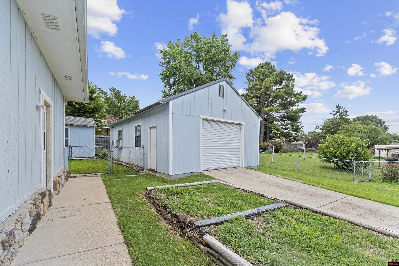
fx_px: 166
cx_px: 200
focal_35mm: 15
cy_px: 133
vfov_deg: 77.3
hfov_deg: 100.4
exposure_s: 1/25
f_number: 9
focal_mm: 10
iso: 200
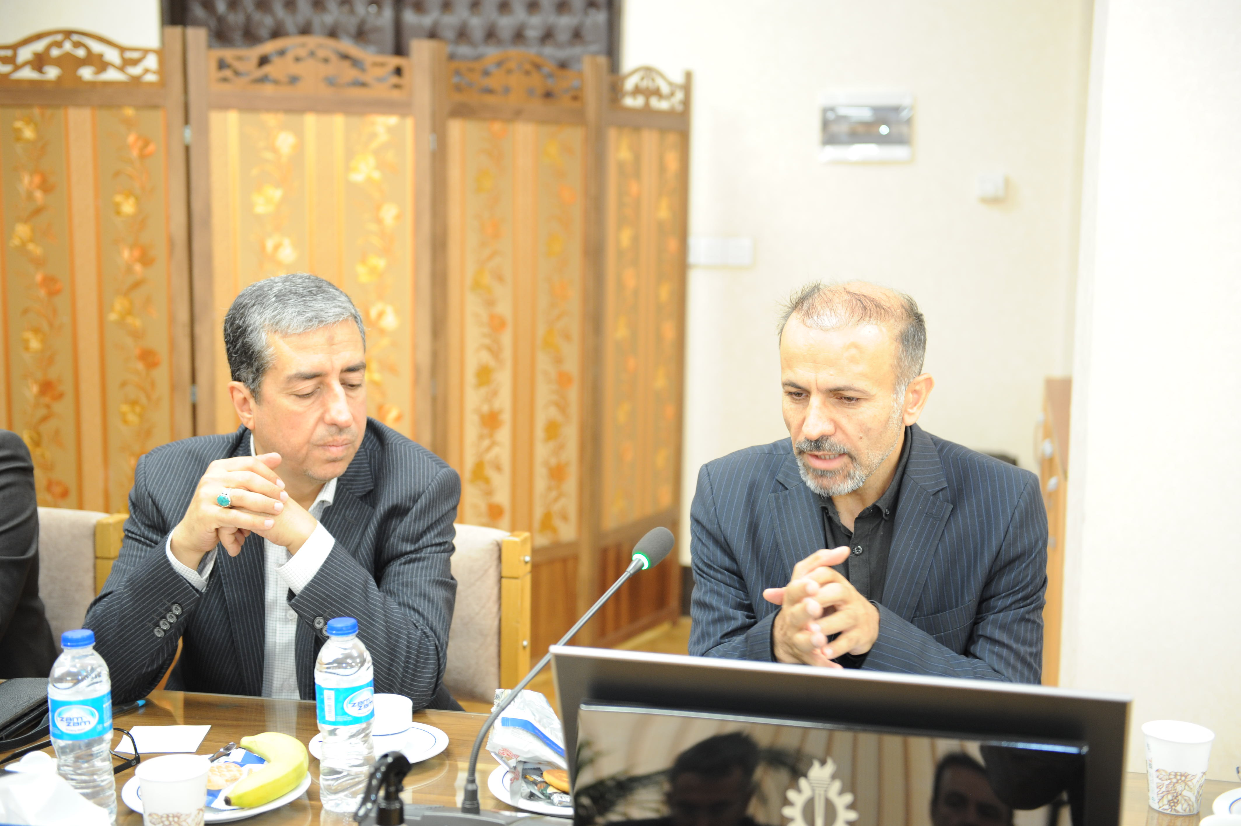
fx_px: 1791
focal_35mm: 52
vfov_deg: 26.0
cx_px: 620
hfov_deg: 38.2
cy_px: 413
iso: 1000
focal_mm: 52
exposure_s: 1/40
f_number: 2.8
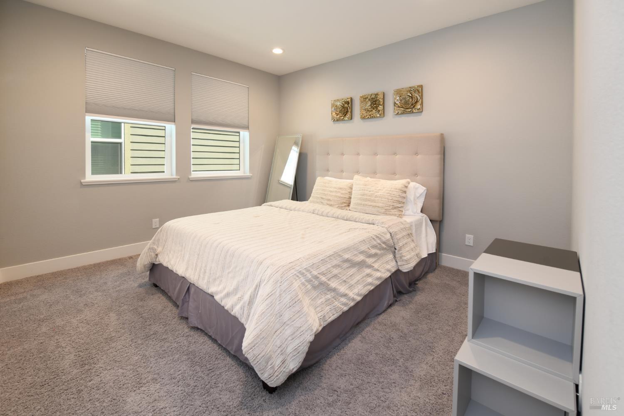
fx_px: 243
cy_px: 208
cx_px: 312
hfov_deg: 104.3
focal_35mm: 14
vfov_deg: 81.2
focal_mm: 14
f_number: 7.1
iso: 320
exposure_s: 1/15
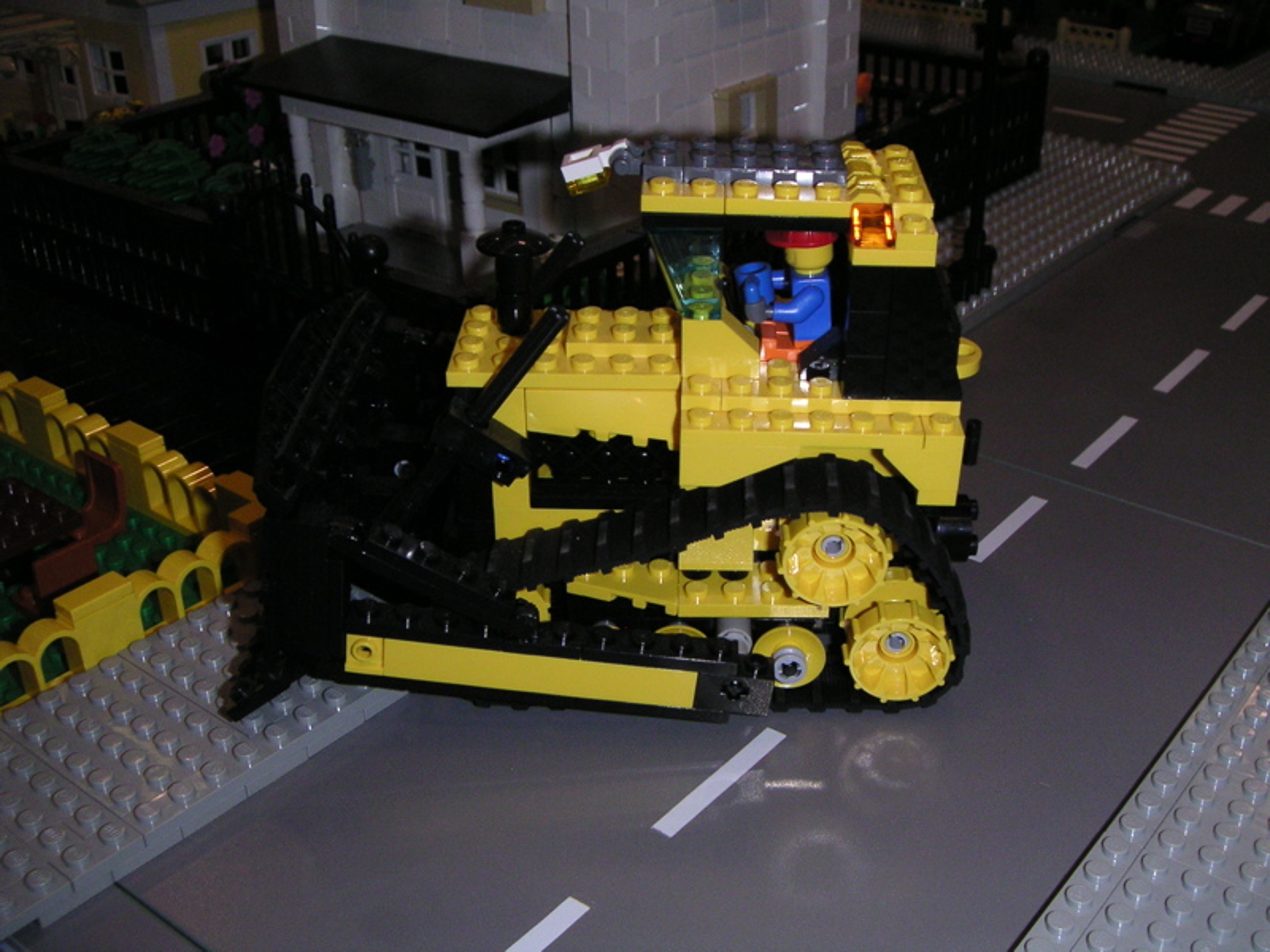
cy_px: 476
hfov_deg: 49.0
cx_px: 635
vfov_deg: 37.7
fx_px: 1394
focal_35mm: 38
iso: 160
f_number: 6.7
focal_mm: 6
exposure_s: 1/45
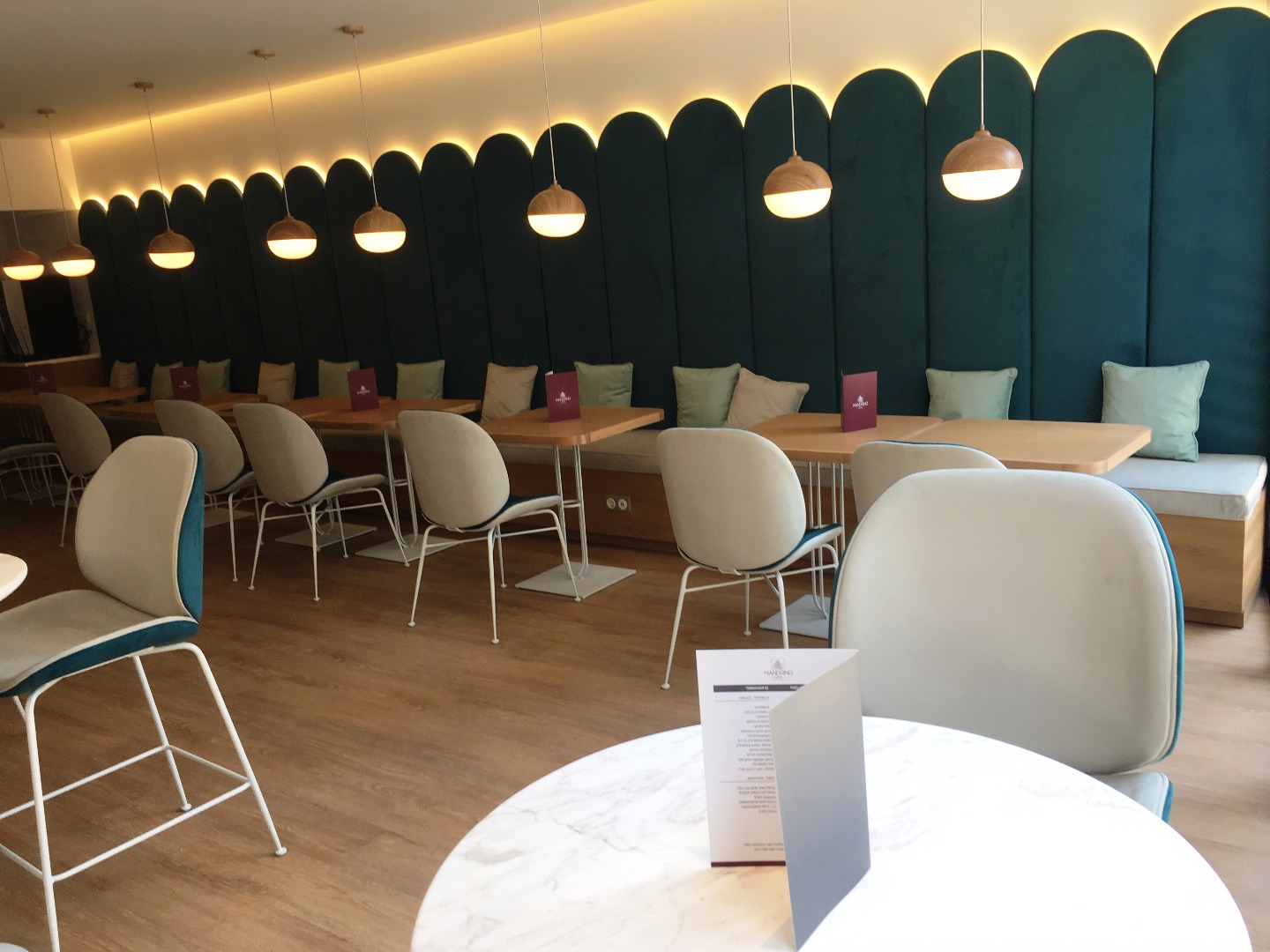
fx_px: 1064
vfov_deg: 48.2
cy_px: 476
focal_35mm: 29
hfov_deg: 61.7
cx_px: 635
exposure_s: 1/50
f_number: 2.2
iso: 25
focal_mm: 4.15
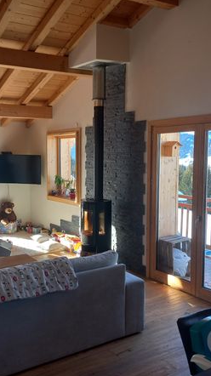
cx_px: 62
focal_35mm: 37
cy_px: 189
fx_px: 369
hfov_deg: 31.6
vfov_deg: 54.0
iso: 32
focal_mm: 4.6
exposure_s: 1/49
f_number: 1.8
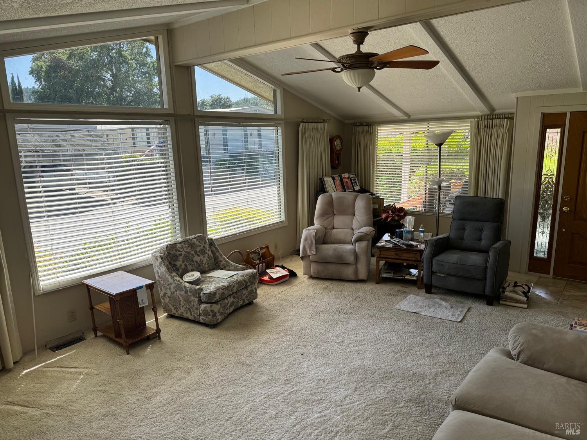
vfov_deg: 56.8
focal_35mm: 24
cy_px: 220
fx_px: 407
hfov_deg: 71.6
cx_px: 294
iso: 64
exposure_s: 1/242
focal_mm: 6.76
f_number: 1.78
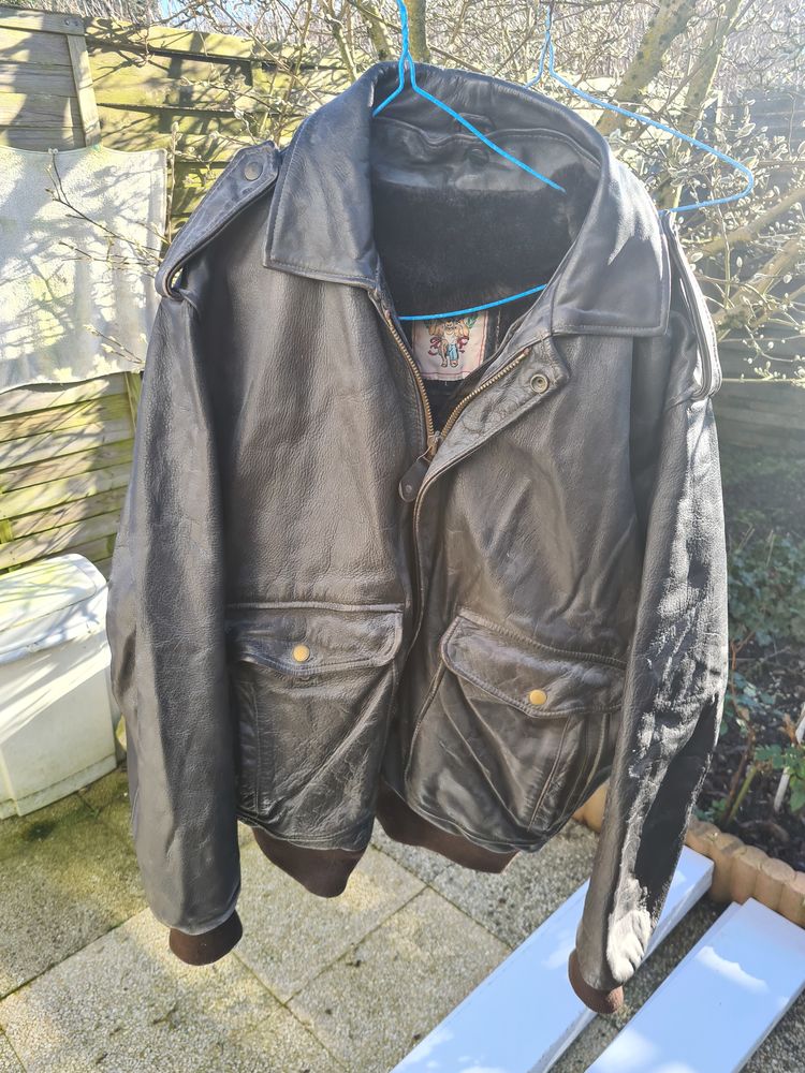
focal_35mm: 26
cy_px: 536
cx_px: 402
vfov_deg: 67.3
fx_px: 806
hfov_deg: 53.1
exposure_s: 1/311
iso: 50
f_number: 1.8
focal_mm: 5.4
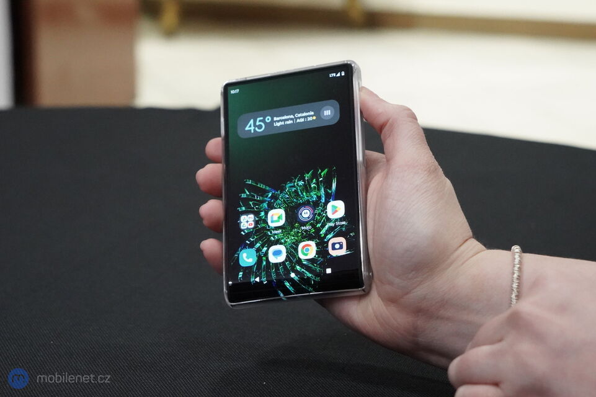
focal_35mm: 70
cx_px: 298
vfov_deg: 19.4
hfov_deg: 28.9
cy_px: 198
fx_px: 1158
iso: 12800
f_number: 7.1
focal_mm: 70
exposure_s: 1/160
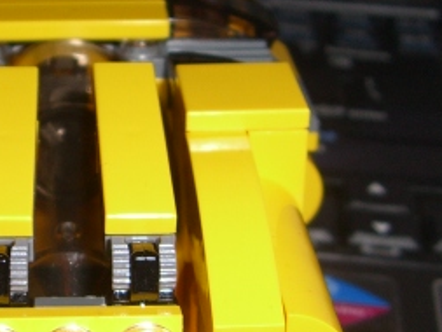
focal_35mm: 96
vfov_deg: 15.4
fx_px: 1226
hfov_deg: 20.1
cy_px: 176
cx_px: 72
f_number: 2.7
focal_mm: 6.2
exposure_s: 1/60
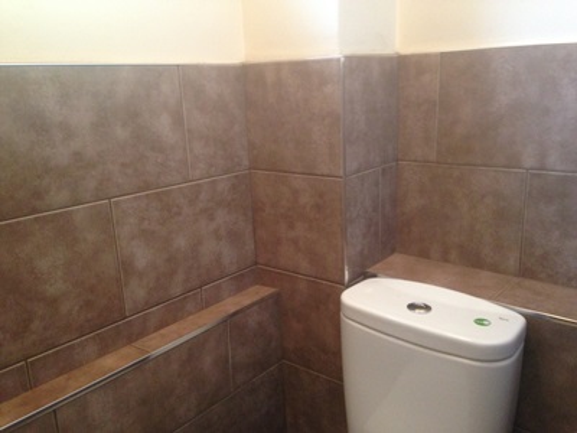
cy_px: 216
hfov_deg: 55.4
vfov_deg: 42.9
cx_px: 288
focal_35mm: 33
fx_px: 550
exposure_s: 1/20
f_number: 2.4
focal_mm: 4.12
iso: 250
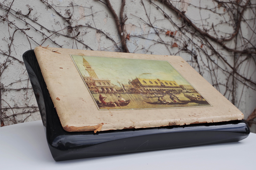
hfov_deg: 46.4
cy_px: 85
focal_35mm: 42
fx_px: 299
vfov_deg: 31.9
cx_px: 128
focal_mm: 28.13
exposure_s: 1/200
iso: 100
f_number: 7.1
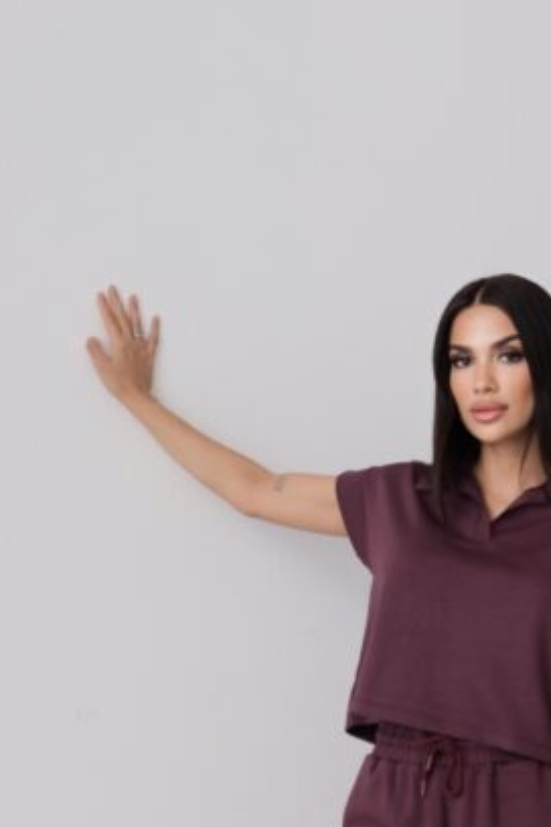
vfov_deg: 35.5
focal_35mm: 53
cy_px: 730
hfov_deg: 24.7
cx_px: 500
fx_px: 1217
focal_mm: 16
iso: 400
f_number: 4
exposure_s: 1/30
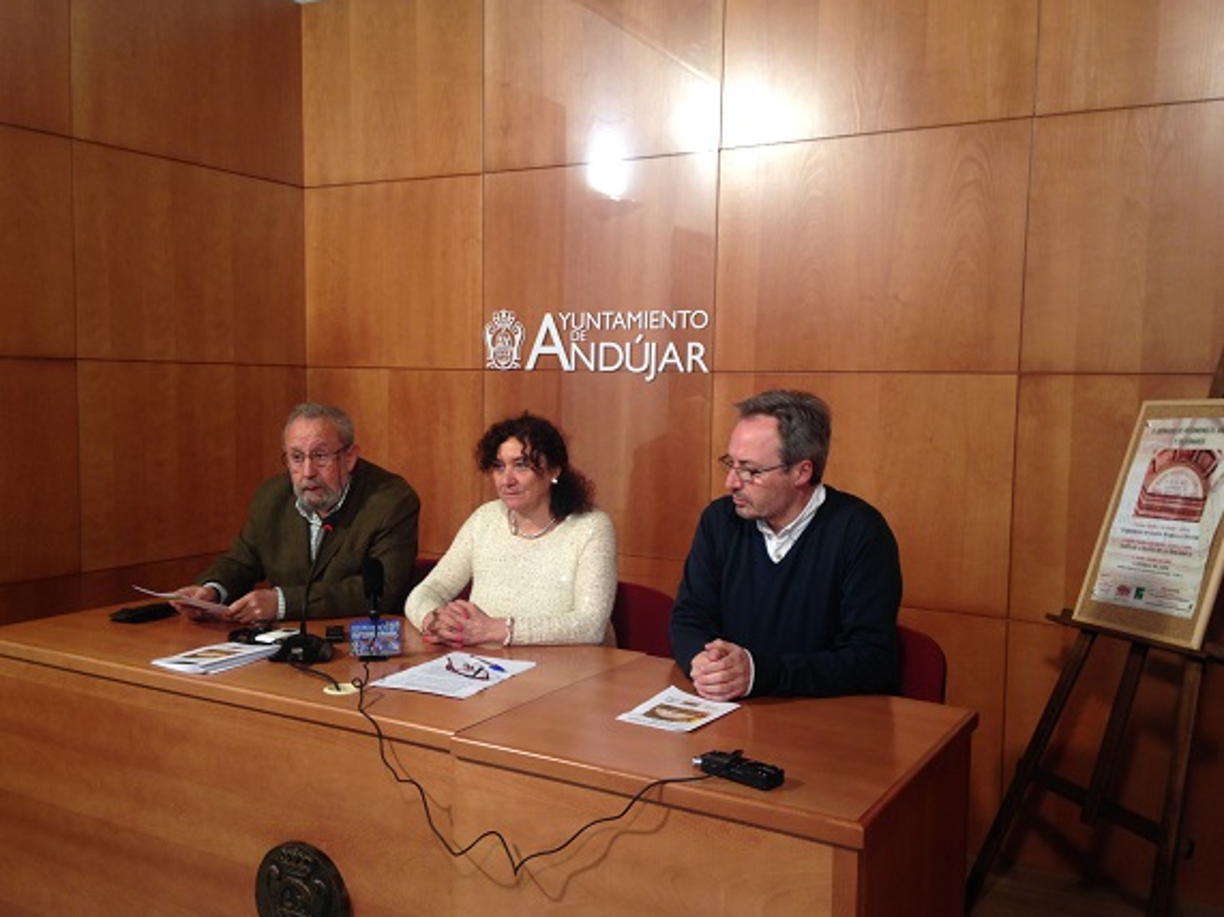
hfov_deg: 54.0
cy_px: 470
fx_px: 1202
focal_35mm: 34
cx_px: 596
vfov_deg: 41.8
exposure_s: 1/20
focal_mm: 4.12
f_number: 2.4
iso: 50
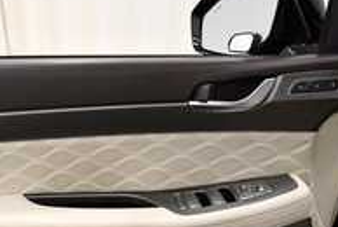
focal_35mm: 35
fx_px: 329
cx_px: 68
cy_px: 179
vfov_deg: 36.8
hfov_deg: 51.0
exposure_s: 1/160
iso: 800
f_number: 4.8
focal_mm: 11.5
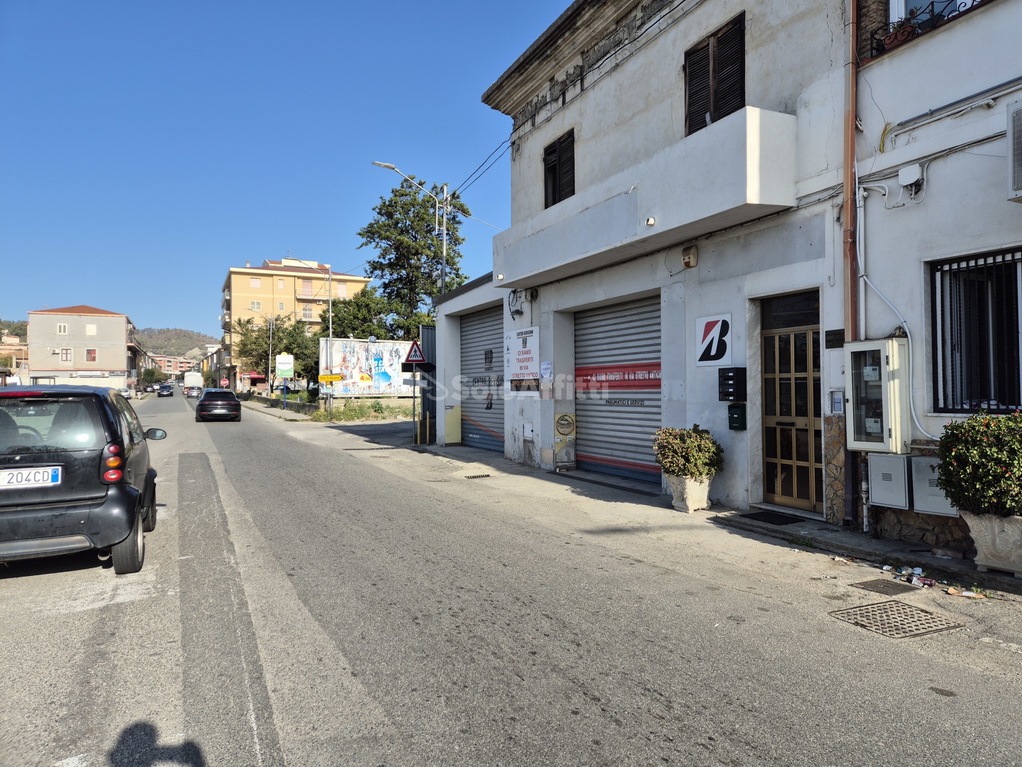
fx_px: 679
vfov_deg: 58.9
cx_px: 511
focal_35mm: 23
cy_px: 384
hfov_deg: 73.9
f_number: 1.8
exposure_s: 1/1628
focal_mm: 5.4
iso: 25
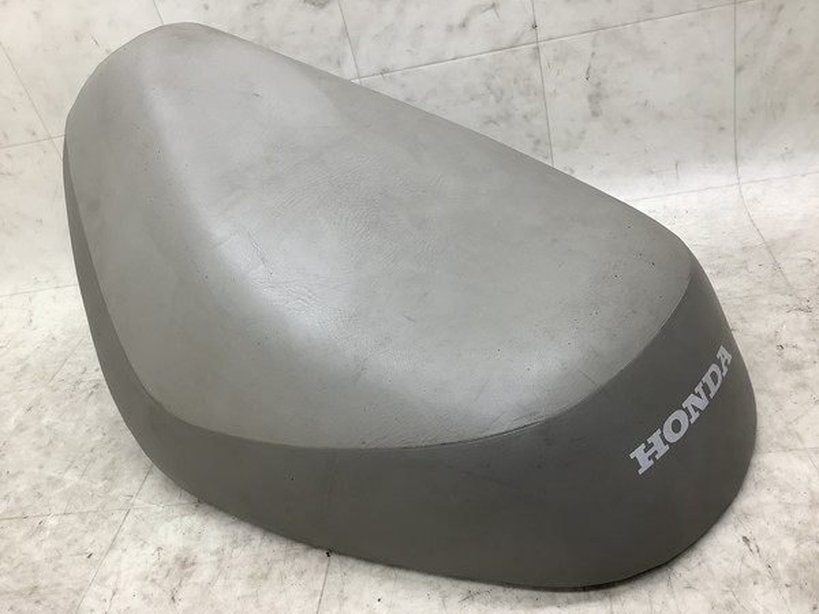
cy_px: 307
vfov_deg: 45.4
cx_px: 410
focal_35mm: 31
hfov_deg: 58.4
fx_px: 733
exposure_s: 1/60
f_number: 2.4
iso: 64
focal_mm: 3.3
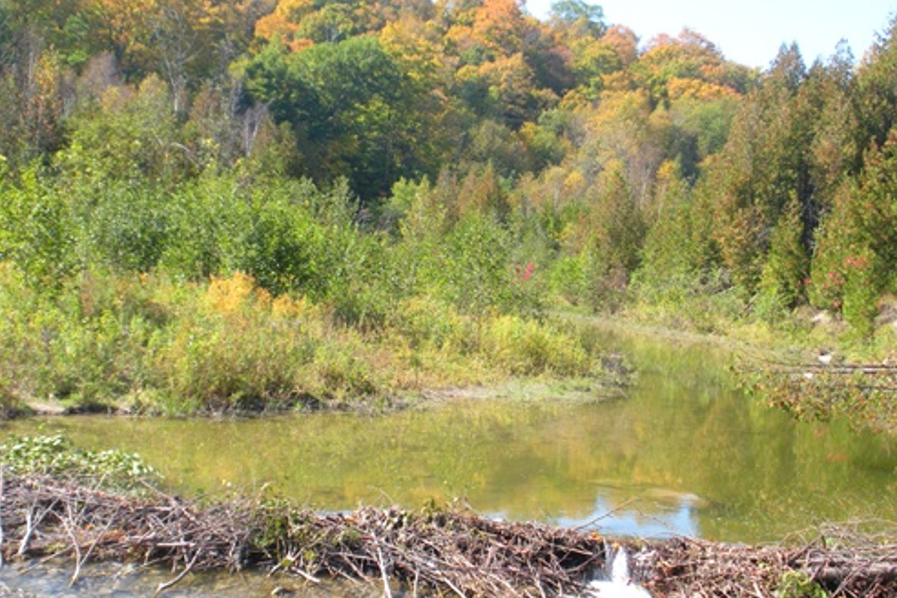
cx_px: 447
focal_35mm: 55
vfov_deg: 24.6
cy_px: 313
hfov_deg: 36.2
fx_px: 1370
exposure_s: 1/120
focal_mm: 9.1
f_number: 4.4
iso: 64
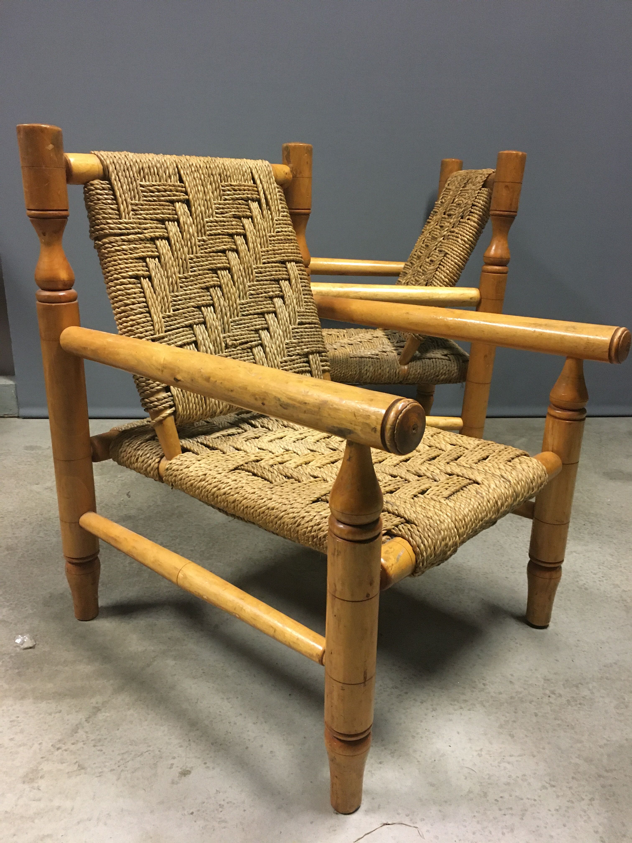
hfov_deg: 48.2
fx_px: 706
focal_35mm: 29
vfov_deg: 61.7
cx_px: 316
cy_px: 422
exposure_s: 1/17
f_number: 2.2
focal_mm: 4.15
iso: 200
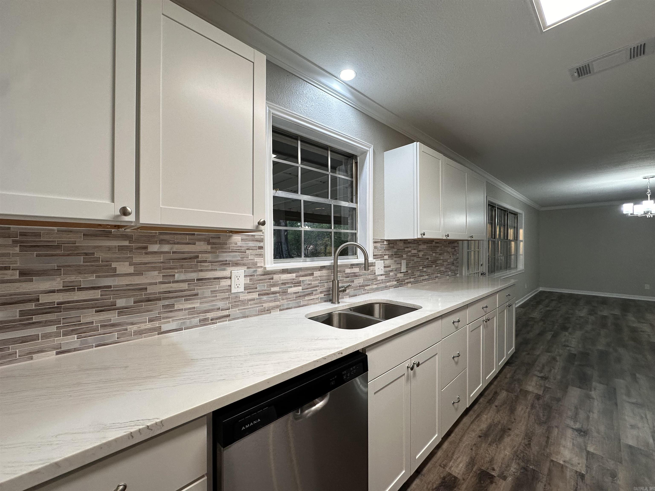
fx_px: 265
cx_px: 328
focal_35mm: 14
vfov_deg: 85.7
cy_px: 246
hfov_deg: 102.1
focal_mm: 2.22
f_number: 2.2
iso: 160
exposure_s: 1/120
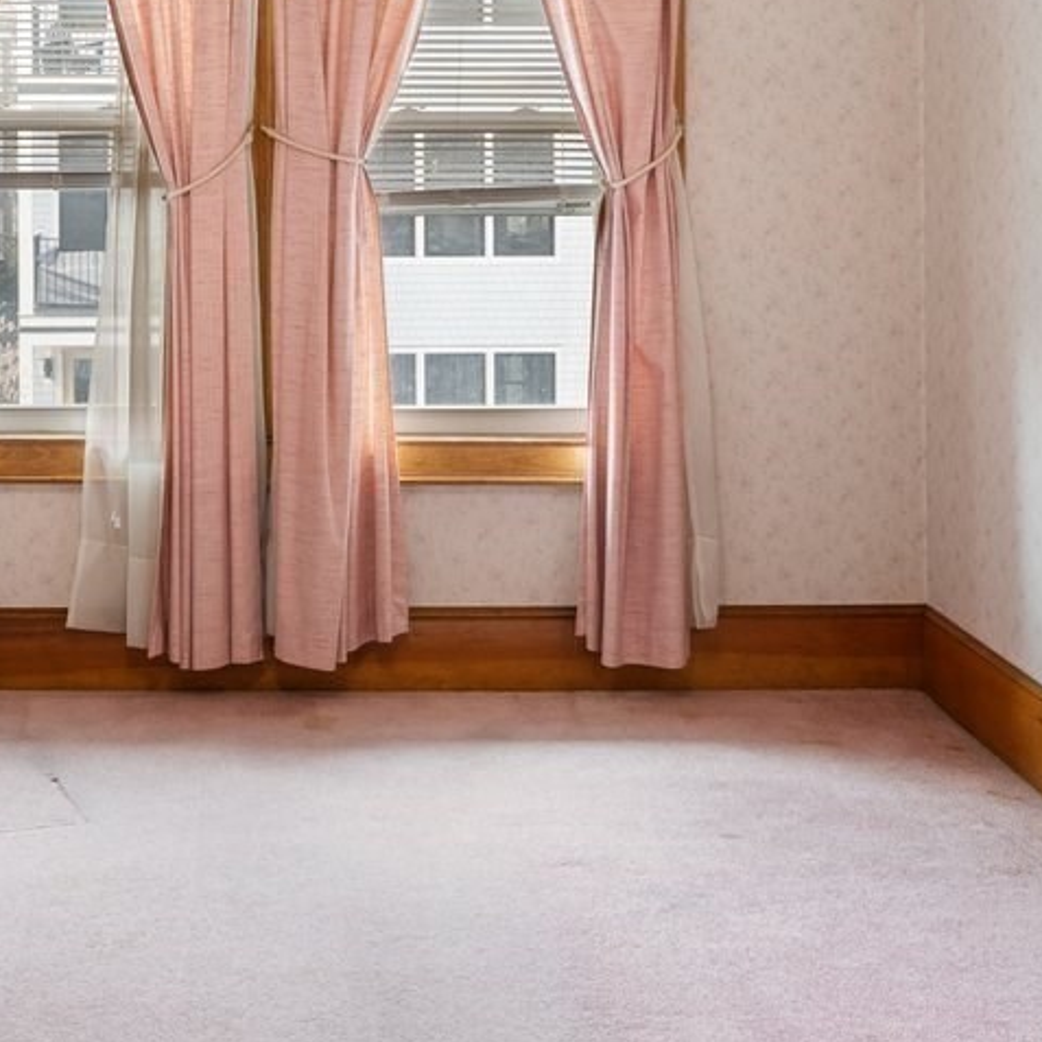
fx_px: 1737
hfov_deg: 32.8
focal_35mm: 51
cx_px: 260
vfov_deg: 32.0
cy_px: 129
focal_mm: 14
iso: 500
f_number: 7.1
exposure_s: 1/8
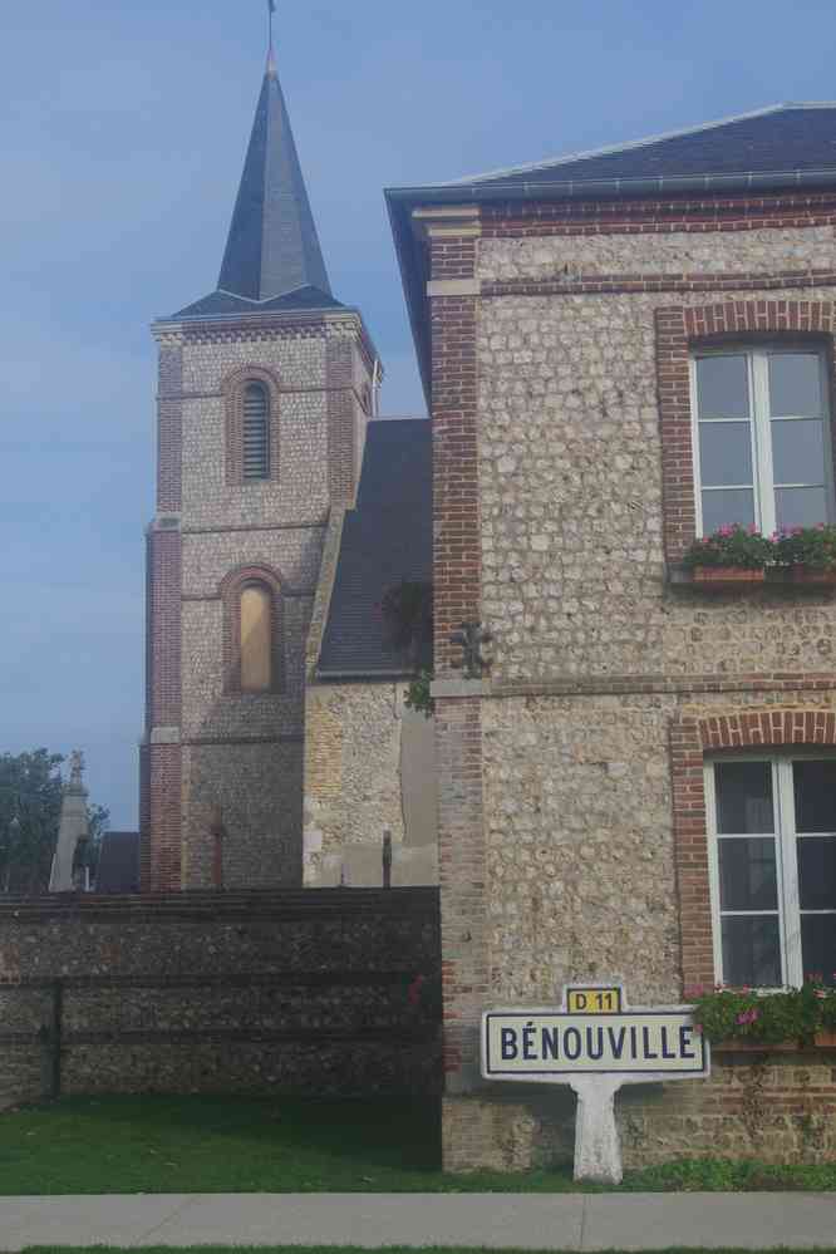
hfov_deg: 27.3
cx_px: 418
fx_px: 1724
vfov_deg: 40.0
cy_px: 627
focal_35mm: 50
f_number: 11
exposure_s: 1/100
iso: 200
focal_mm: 33
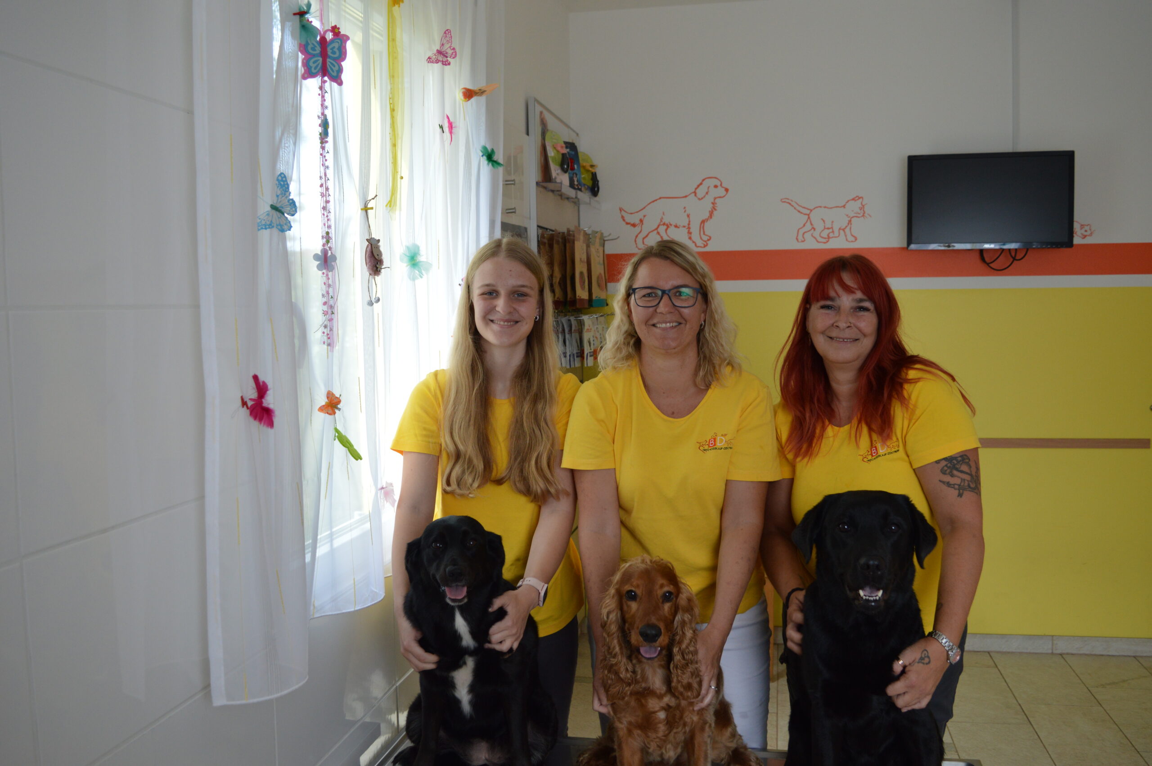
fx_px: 1007
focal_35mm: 32
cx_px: 576
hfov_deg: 59.5
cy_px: 383
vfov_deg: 41.6
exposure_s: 1/100
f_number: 5
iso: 400
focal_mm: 21
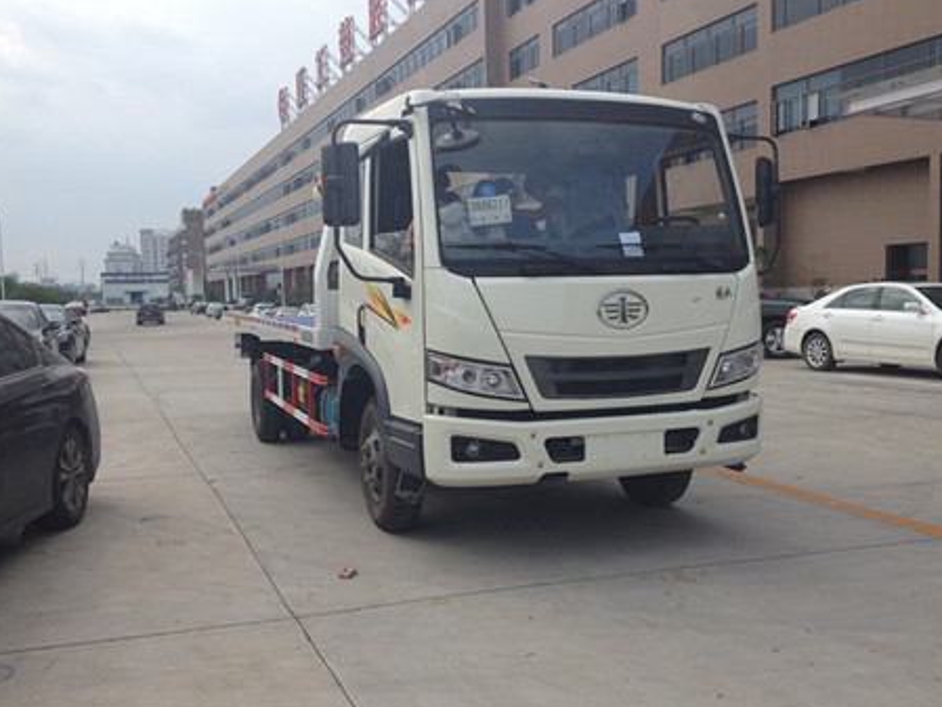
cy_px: 374
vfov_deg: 36.8
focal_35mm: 39
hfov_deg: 47.8
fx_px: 1062
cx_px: 483
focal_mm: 4.28
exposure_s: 1/849
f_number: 2.4
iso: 50
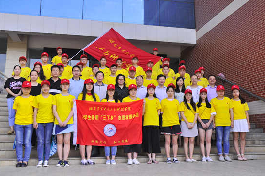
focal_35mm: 35
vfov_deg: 37.7
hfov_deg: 54.5
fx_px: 257
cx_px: 130
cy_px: 87
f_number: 7.1
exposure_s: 1/200
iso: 200
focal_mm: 22
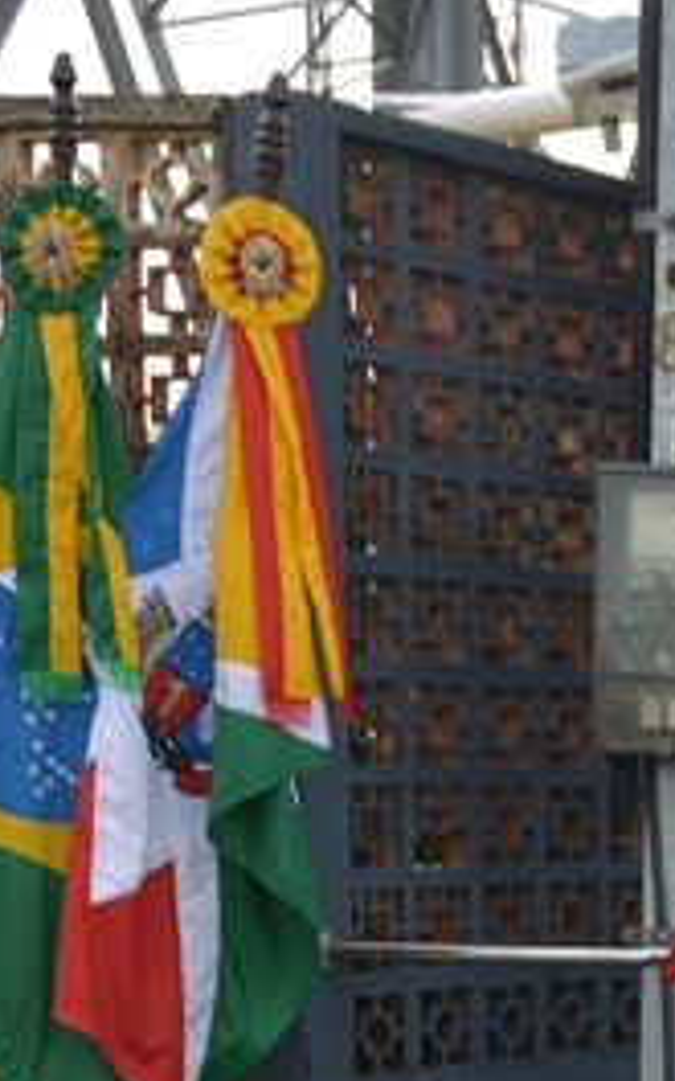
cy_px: 909
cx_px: 1293
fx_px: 3267
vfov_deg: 18.5
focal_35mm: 111
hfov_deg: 10.9
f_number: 5.6
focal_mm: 24
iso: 100
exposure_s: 1/125
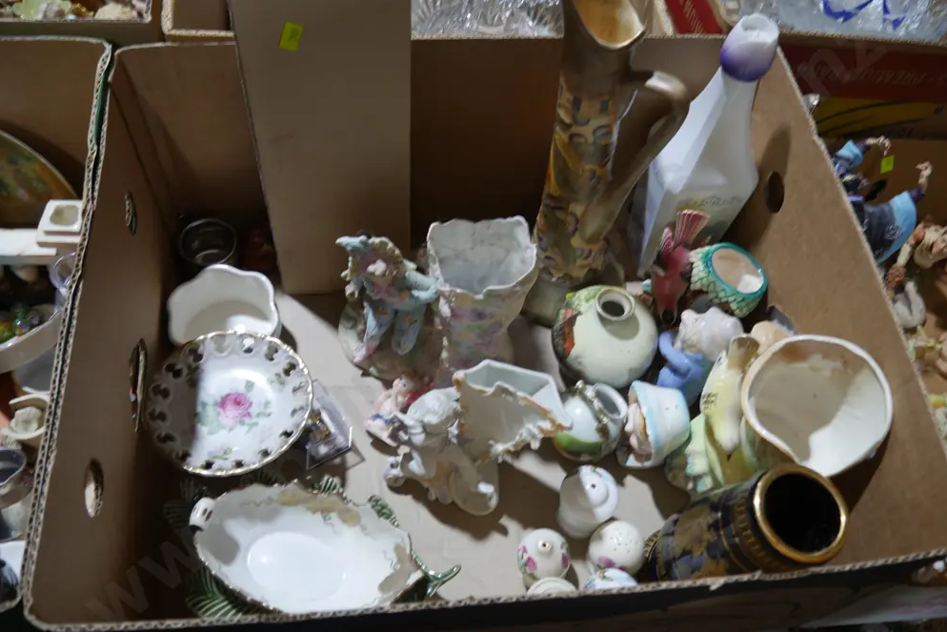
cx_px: 484
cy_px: 327
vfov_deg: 43.6
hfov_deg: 61.9
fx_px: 789
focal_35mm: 30
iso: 200
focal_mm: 14
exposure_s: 1/60
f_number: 3.5
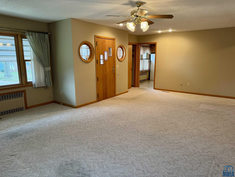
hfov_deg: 71.6
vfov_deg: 56.8
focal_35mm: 24
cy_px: 88
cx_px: 118
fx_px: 163
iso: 200
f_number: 1.78
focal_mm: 6.76
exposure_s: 1/60
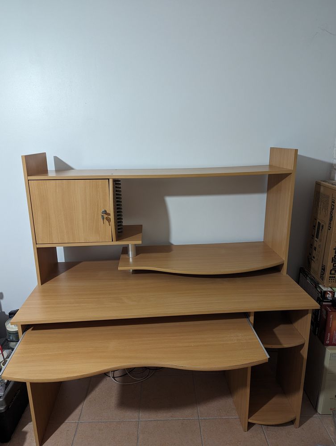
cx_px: 168
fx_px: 310
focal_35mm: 24
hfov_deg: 56.9
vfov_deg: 71.5
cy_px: 223
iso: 572
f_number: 1.85
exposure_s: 1/25
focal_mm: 6.81
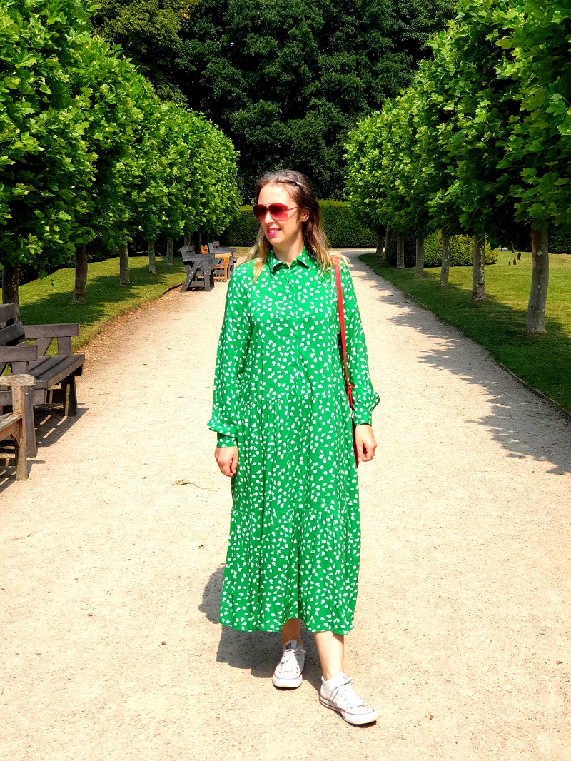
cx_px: 286
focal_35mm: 52
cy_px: 380
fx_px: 1143
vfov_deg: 36.8
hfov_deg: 28.0
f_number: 2.4
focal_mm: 6
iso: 100
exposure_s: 1/732
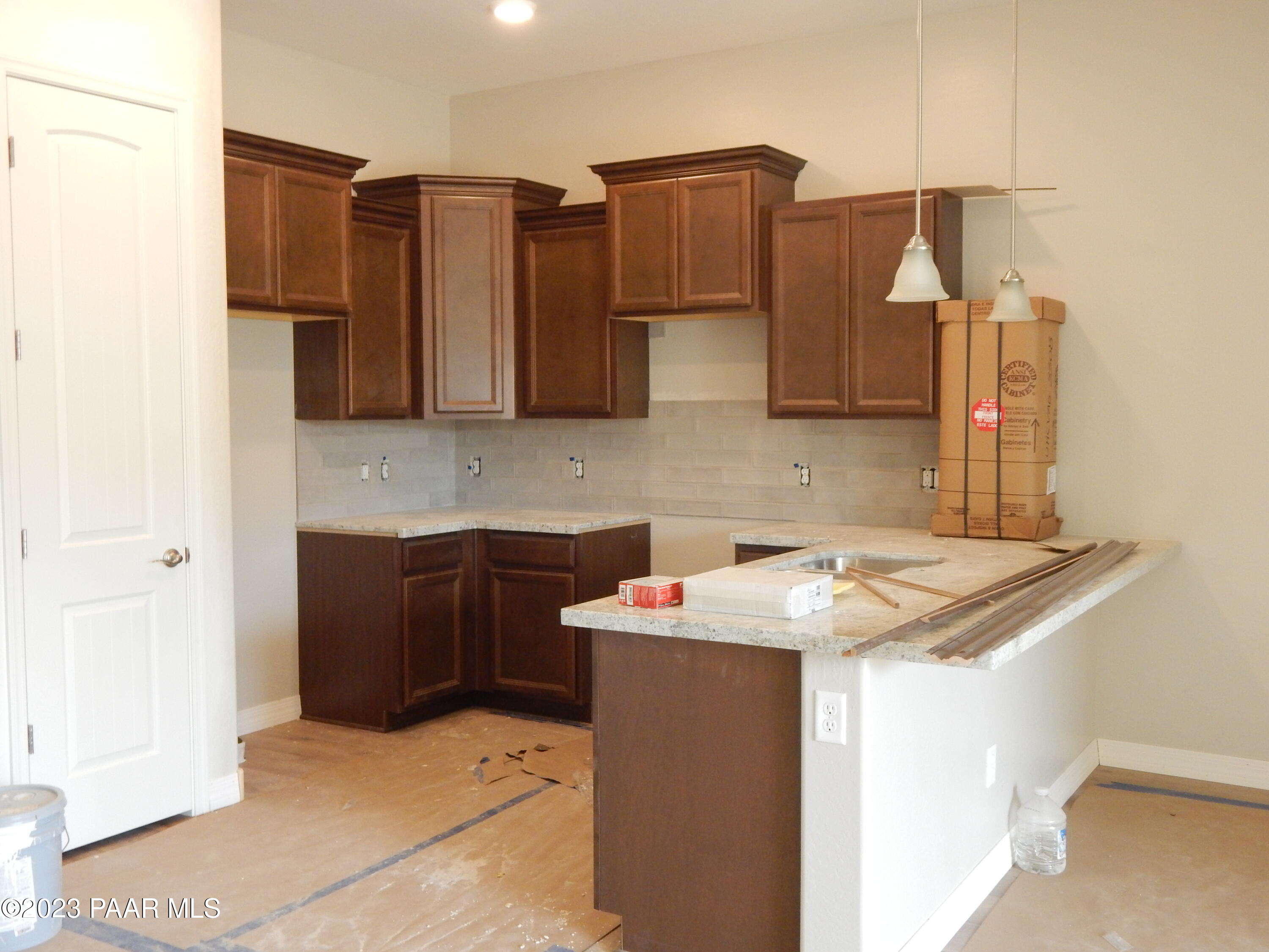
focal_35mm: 34
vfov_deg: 41.8
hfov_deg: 54.0
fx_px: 1246
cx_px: 634
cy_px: 476
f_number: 3.3
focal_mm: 6.1
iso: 400
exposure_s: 1/50
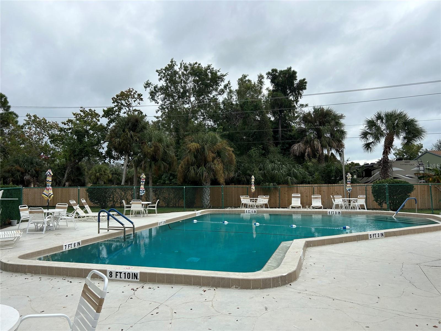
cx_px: 220
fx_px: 331
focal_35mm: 26
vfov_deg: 53.1
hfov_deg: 67.3
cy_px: 166
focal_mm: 5.7
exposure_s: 1/5076
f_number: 1.5
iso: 50
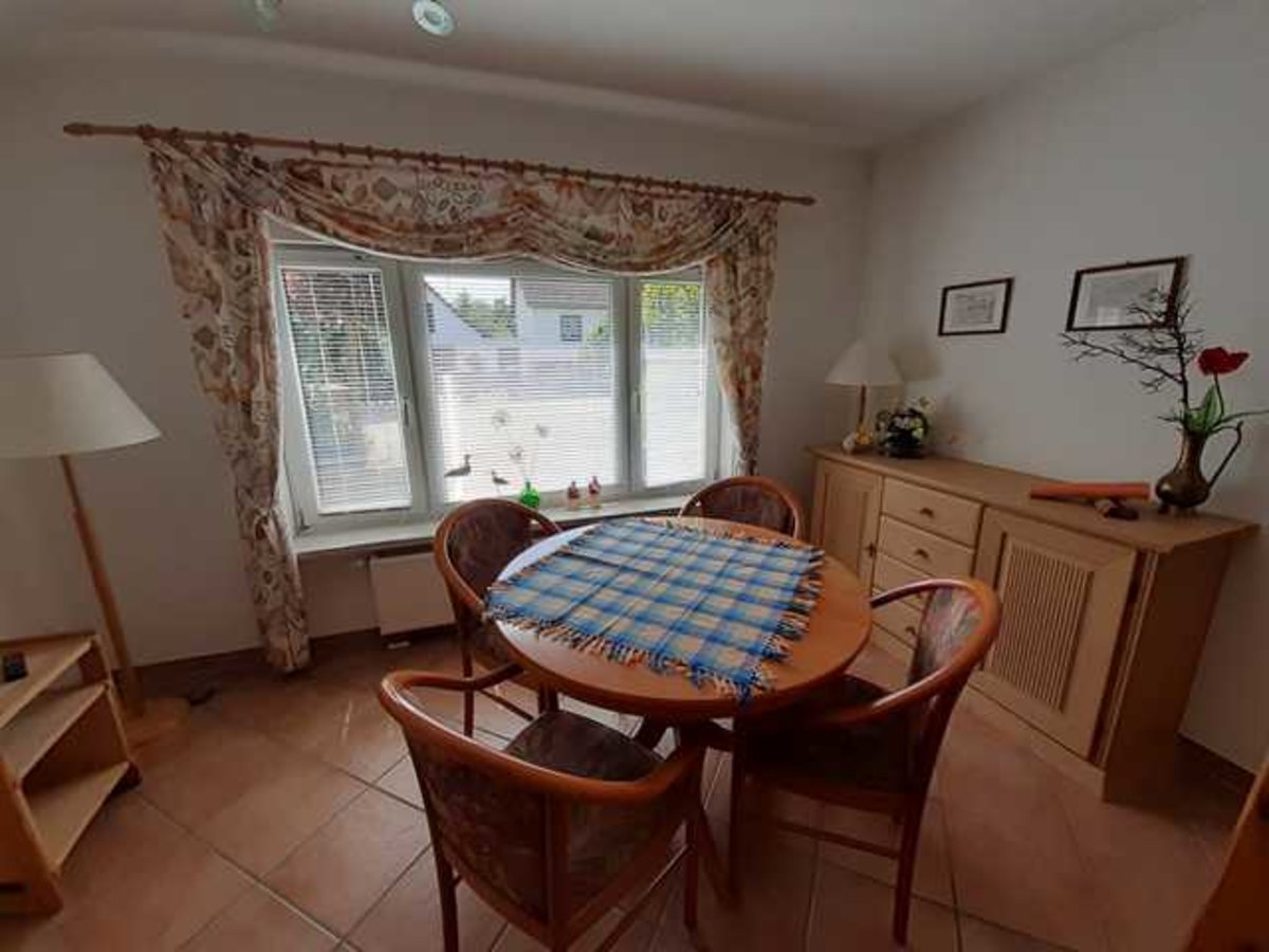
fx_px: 477
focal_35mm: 13
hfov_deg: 106.2
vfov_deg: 89.9
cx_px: 634
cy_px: 476
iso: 40
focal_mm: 1.13
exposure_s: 1/239
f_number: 2.2
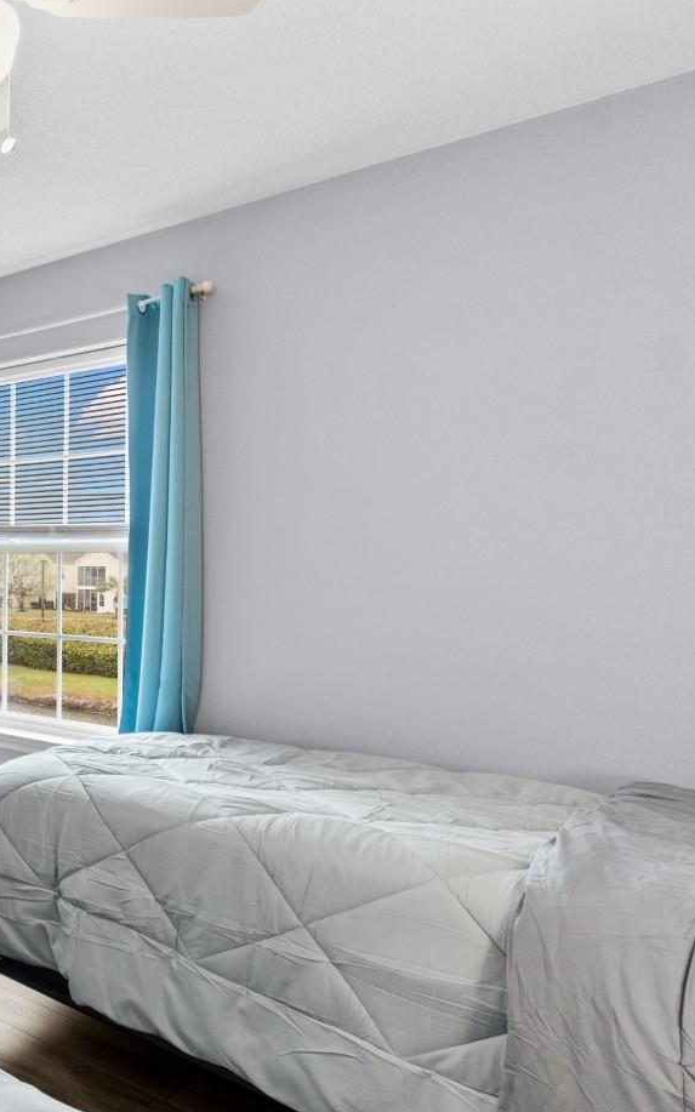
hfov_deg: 31.6
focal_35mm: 27
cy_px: 565
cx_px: -266
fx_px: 818
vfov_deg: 68.4
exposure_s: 1/10
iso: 100
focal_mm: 10
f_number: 4.5
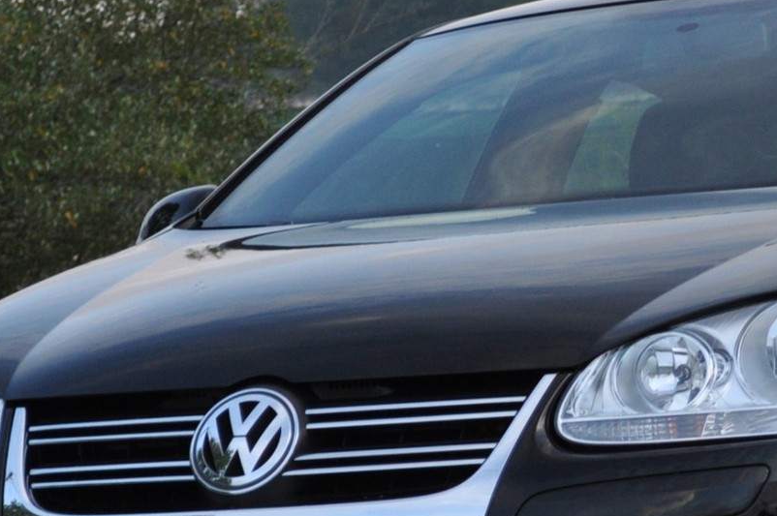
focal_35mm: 187
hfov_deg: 10.9
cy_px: 351
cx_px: 757
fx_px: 4032
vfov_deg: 7.3
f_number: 5.3
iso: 560
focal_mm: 40
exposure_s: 1/60
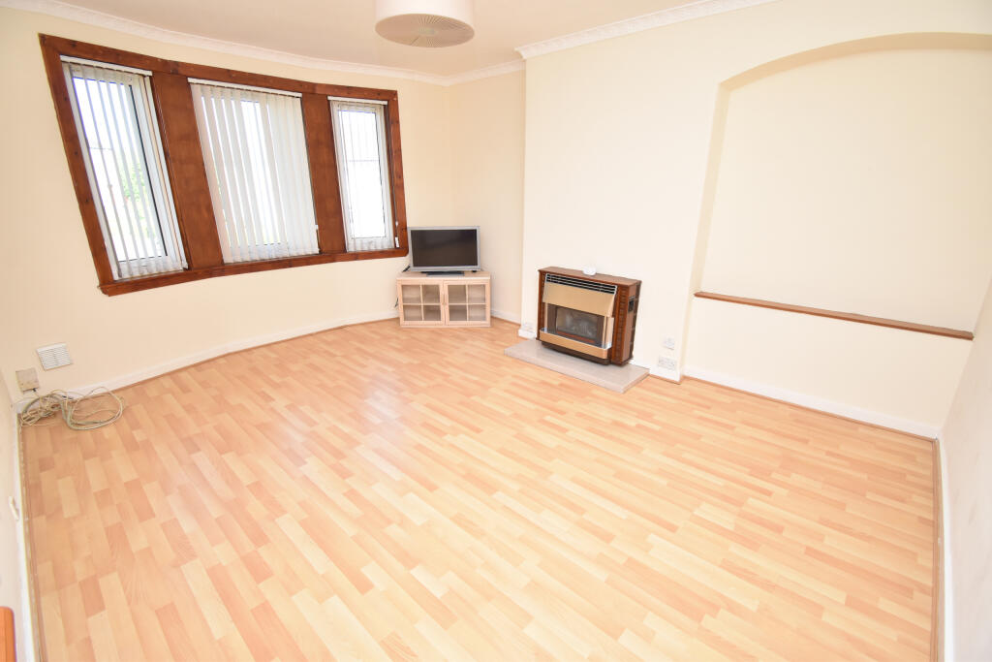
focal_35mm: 15
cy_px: 331
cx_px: 496
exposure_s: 1/250
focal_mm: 10
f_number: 4.5
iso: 800
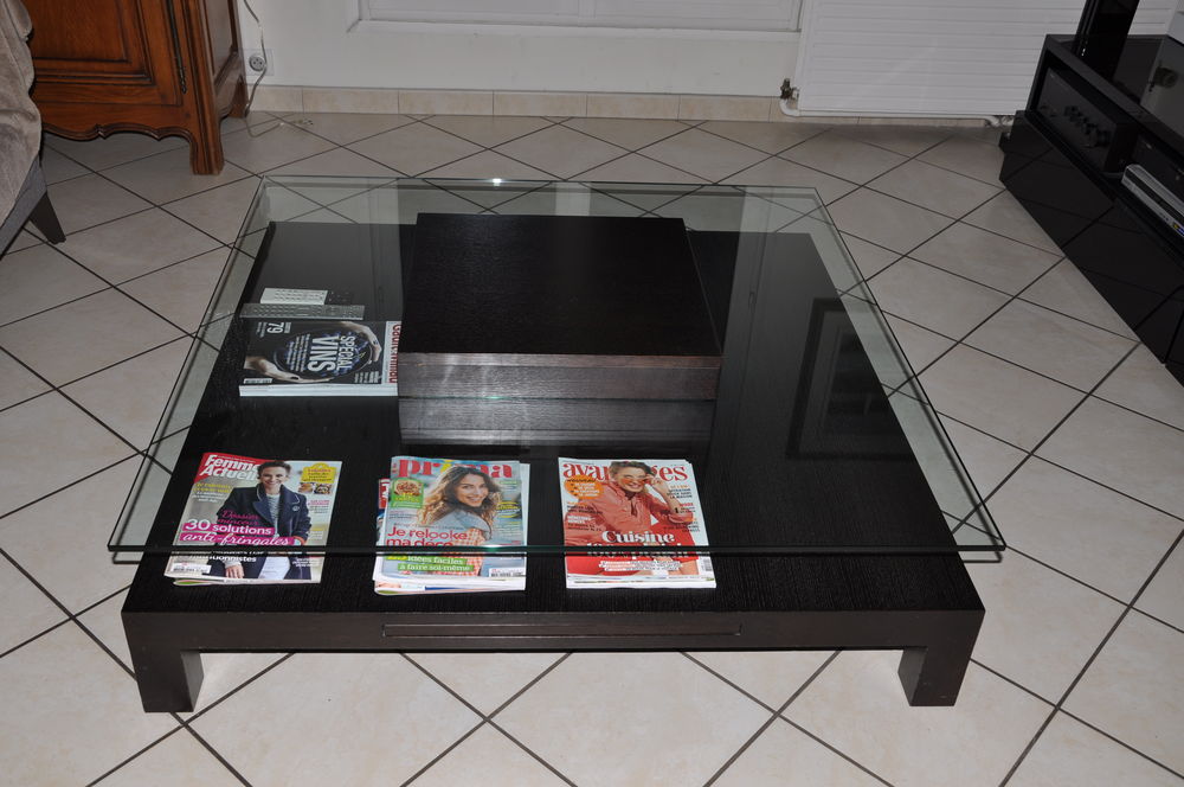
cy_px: 394
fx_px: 1182
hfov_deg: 53.2
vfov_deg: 36.8
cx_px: 592
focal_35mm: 36
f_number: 8
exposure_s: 1/60
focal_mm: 24
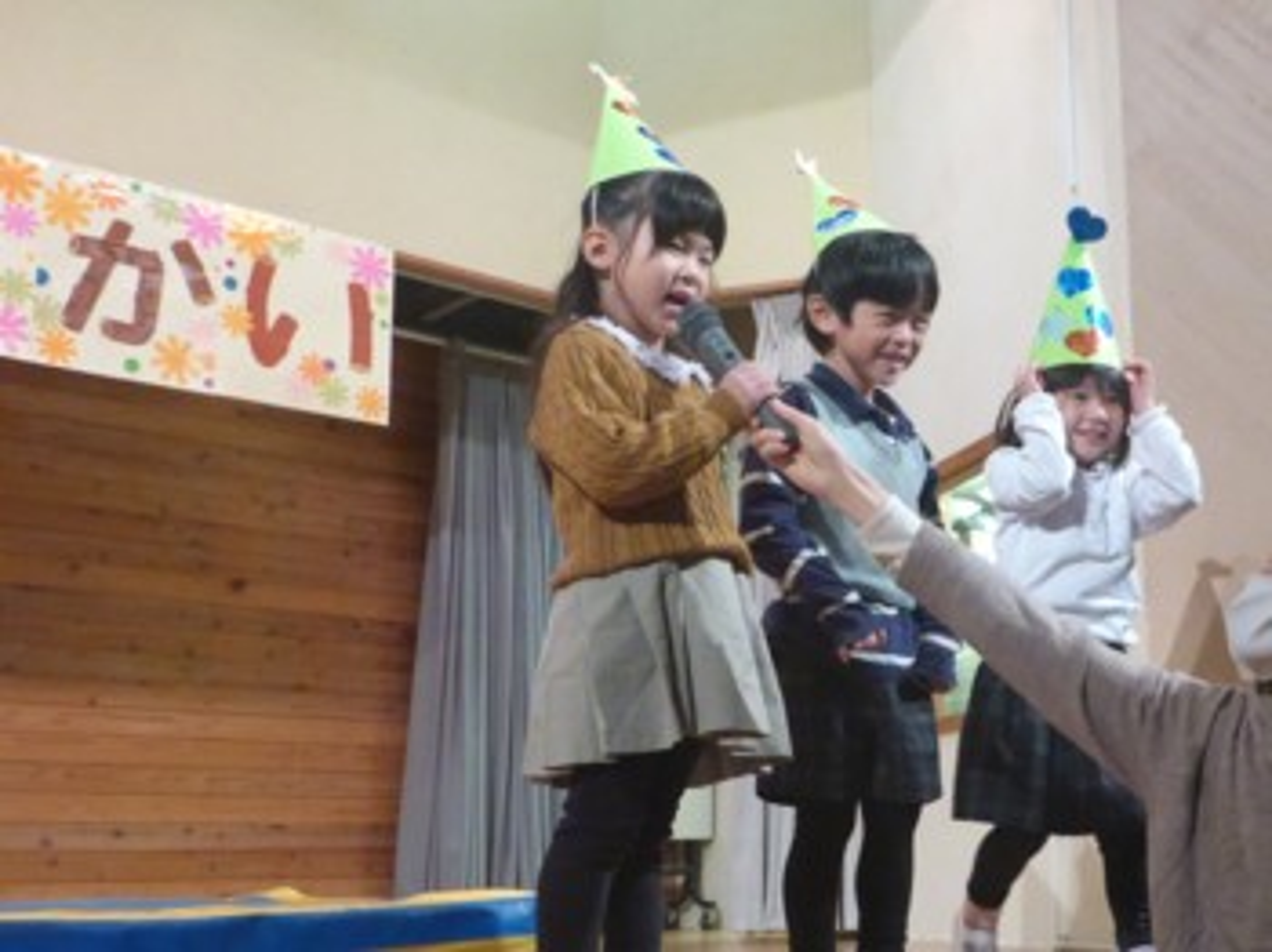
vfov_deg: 49.7
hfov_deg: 63.5
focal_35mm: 28
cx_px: 636
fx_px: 1028
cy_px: 476
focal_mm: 4.9
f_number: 3.3
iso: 800
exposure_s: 1/80
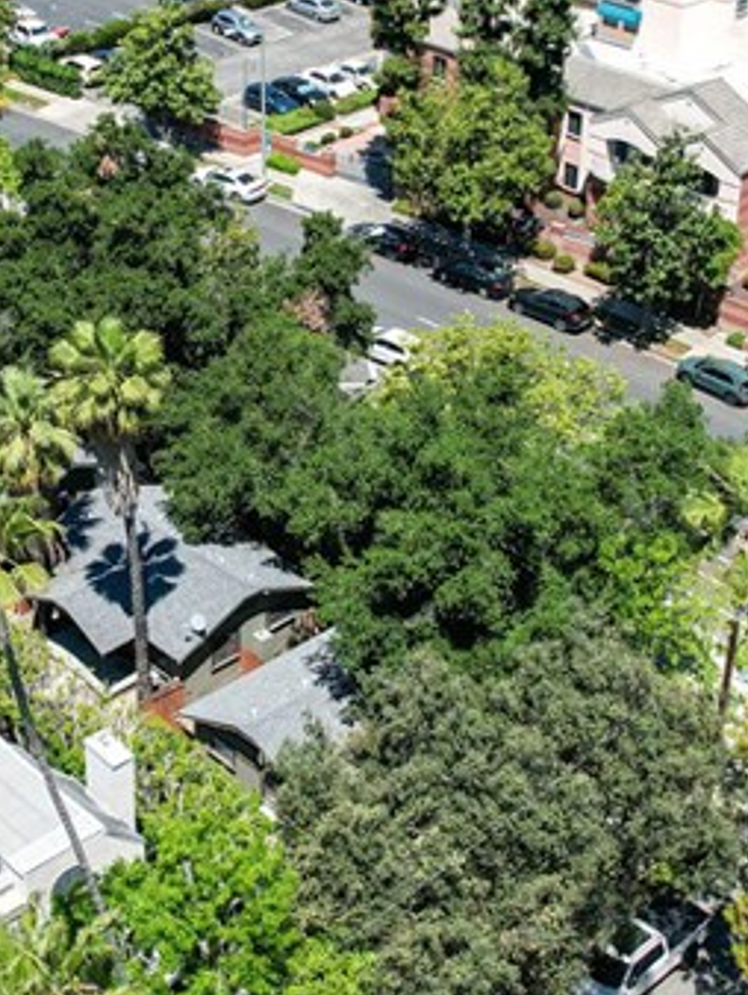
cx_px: 218
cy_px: 355
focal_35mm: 64
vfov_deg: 30.1
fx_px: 1842
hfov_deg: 22.8
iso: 100
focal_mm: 8.38
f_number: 2.8
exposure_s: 1/2000
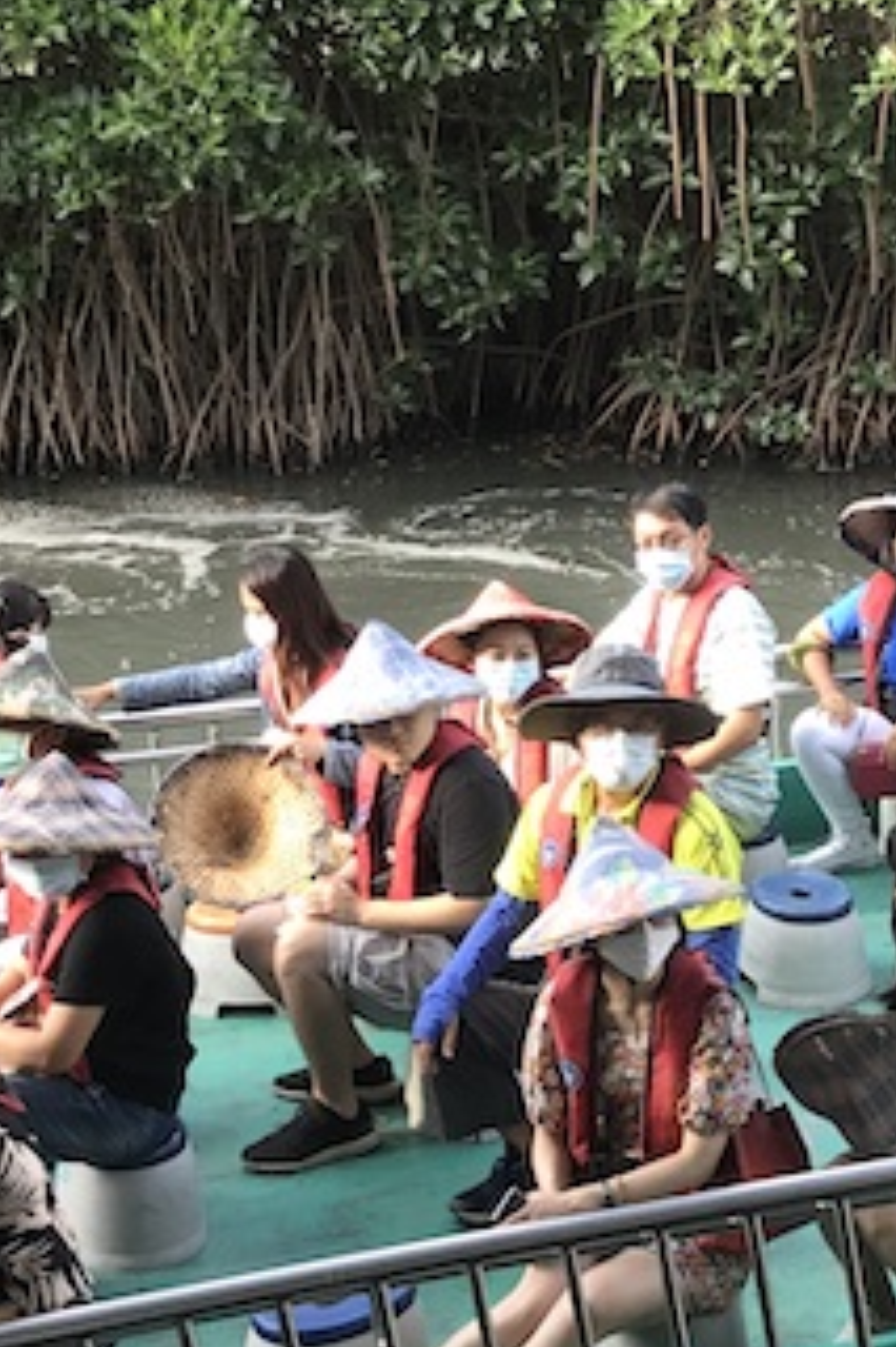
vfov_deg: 24.8
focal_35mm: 82
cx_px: 648
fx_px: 3064
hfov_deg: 16.6
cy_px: 596
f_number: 1.8
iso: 25
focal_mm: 3.99
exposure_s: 1/120
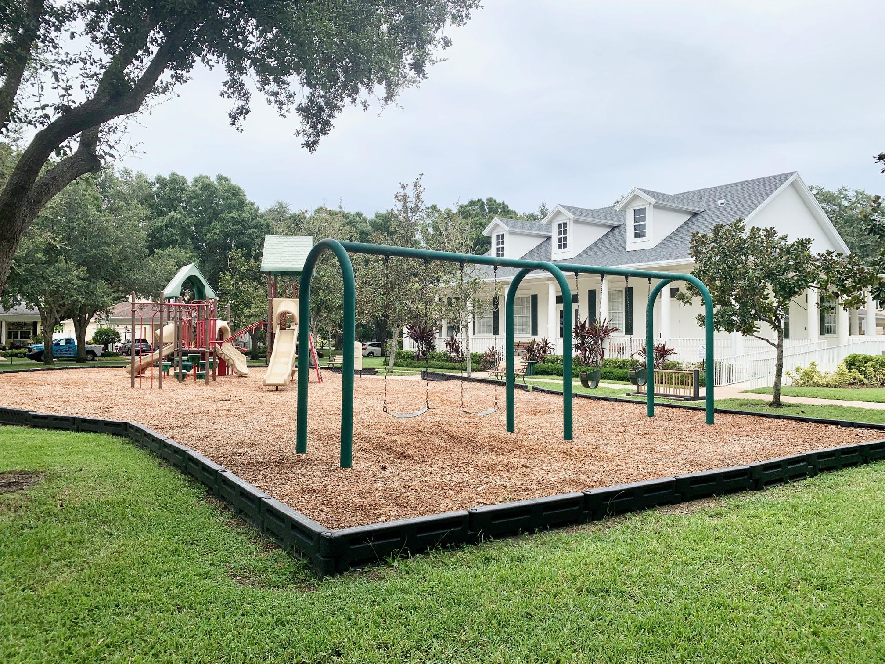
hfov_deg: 67.3
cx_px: 442
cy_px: 332
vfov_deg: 53.1
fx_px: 665
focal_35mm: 26
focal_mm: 4.25
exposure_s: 1/2114
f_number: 1.8
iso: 25
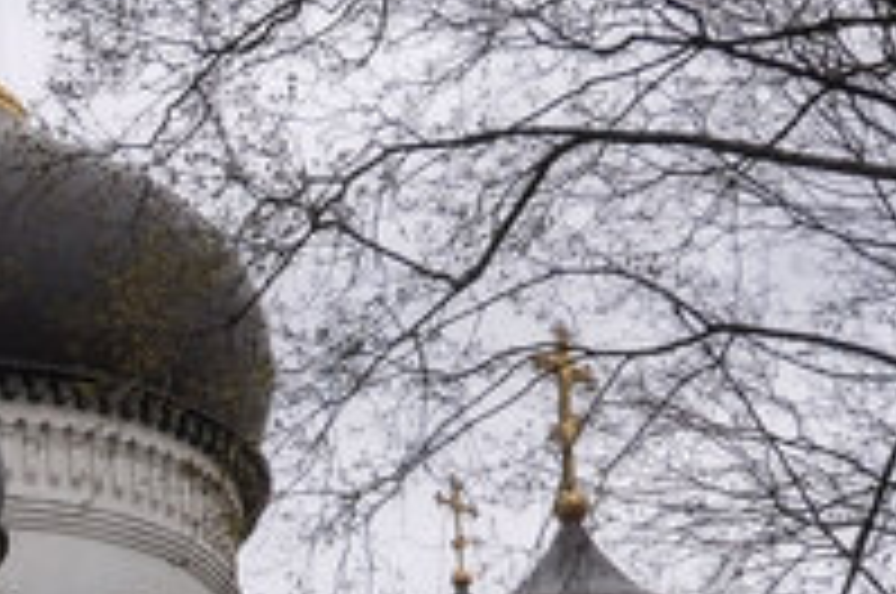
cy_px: 1076
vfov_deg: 8.1
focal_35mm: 163
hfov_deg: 11.9
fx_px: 4050
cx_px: -590
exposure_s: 1/200
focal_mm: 18
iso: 200
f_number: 7.1
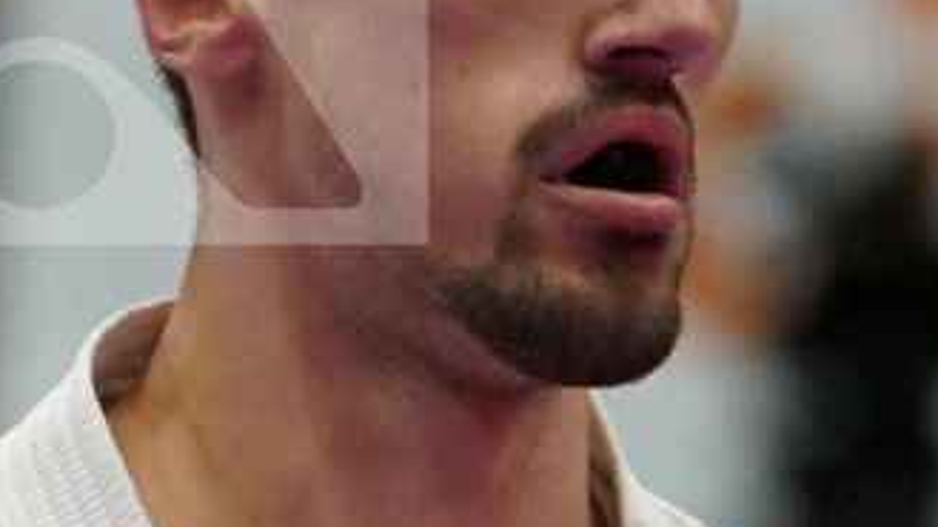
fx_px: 42752
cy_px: 994
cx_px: 163
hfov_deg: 1.3
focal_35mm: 1719
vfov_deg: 0.7
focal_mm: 200
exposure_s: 1/1000
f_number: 2.8
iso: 3200
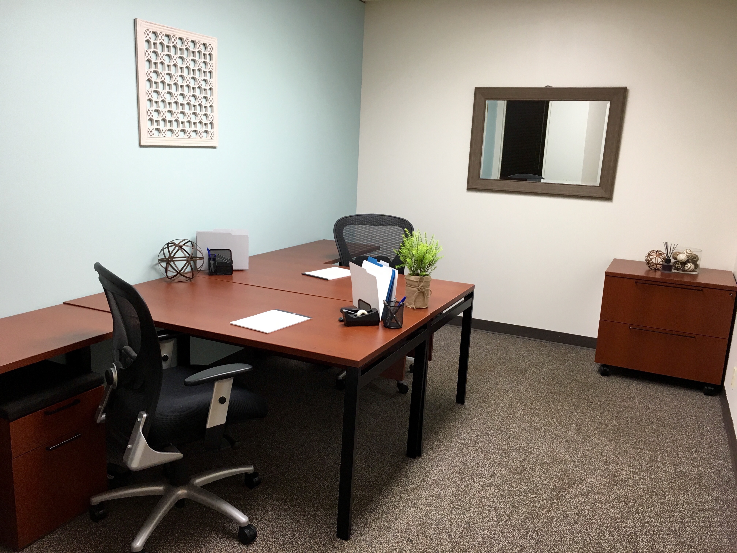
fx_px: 617
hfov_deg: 61.7
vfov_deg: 48.2
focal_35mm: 29
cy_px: 276
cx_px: 368
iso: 64
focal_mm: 4.15
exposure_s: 1/30
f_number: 2.2
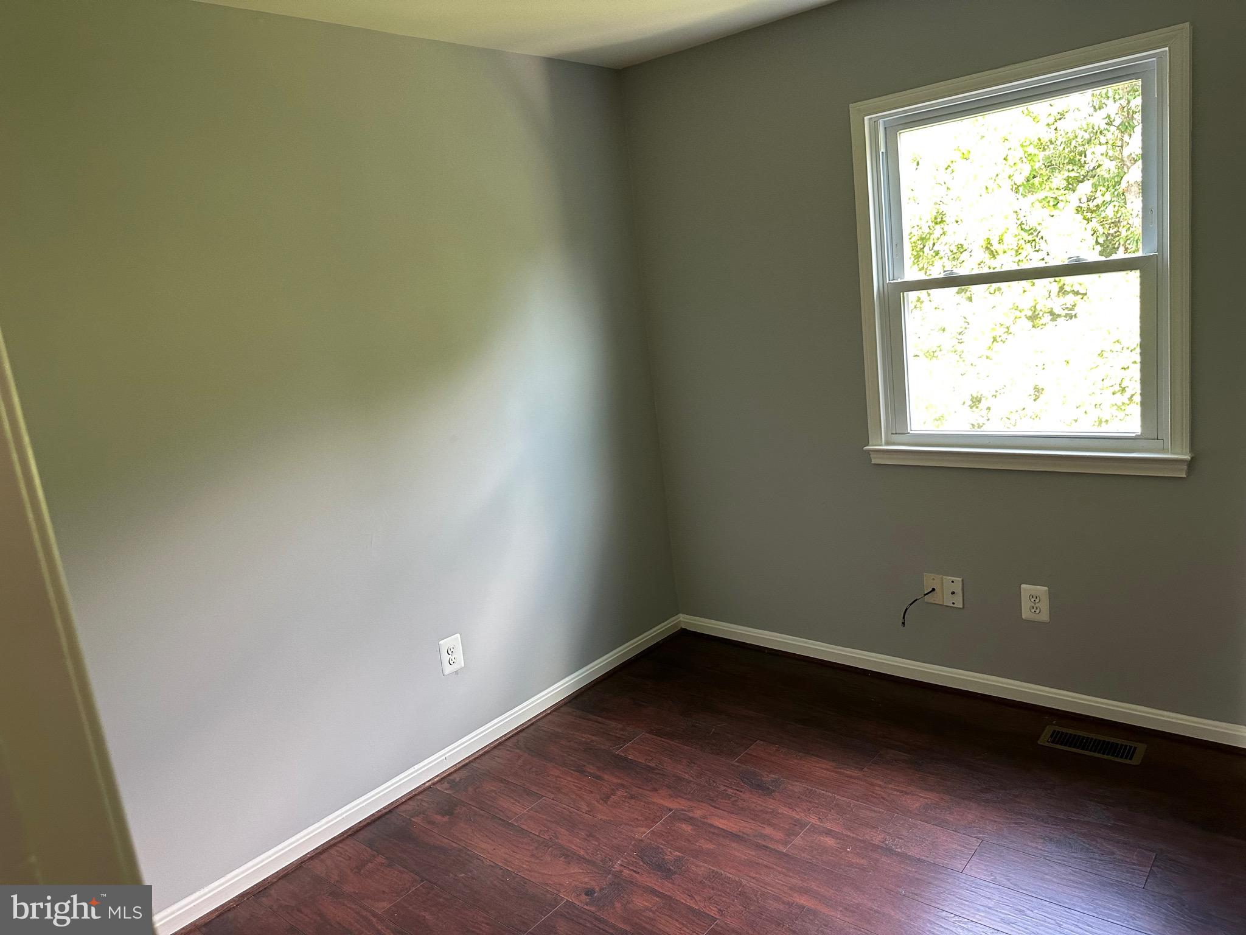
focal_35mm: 24
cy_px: 468
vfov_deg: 56.8
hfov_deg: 71.6
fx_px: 864
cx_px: 623
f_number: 1.78
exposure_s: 1/60
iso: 250
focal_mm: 6.86
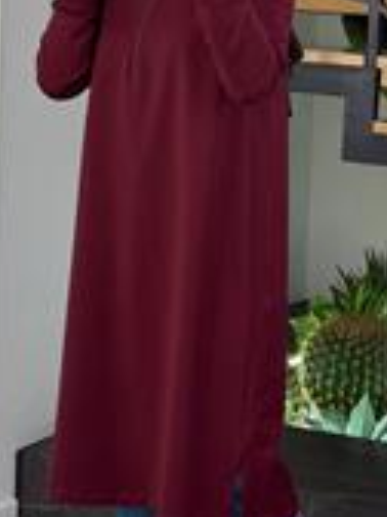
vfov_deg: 16.7
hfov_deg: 12.6
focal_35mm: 118
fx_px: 1759
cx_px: 200
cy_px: 186
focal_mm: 6.76
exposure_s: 1/179
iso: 64
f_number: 1.78
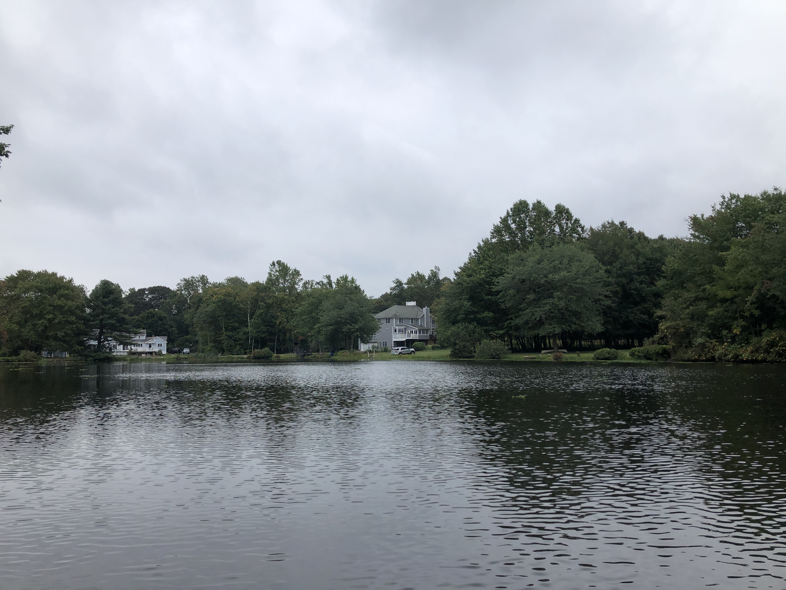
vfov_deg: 49.7
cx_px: 393
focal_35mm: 28
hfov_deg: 63.4
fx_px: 636
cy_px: 295
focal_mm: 3.99
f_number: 1.8
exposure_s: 1/1372
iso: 20
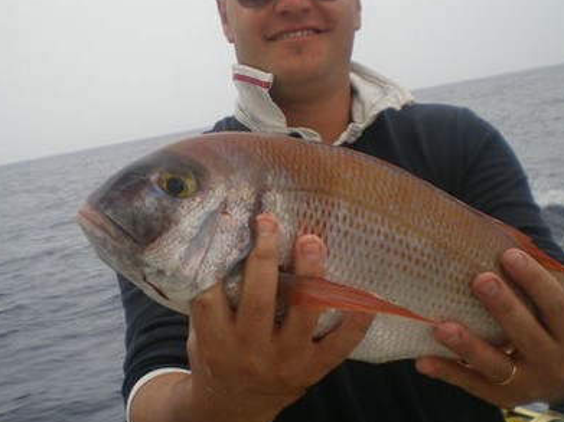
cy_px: 173
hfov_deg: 33.2
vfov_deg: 25.2
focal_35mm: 58
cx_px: 231
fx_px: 945
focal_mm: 6.3
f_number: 3.1
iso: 50
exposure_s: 1/200
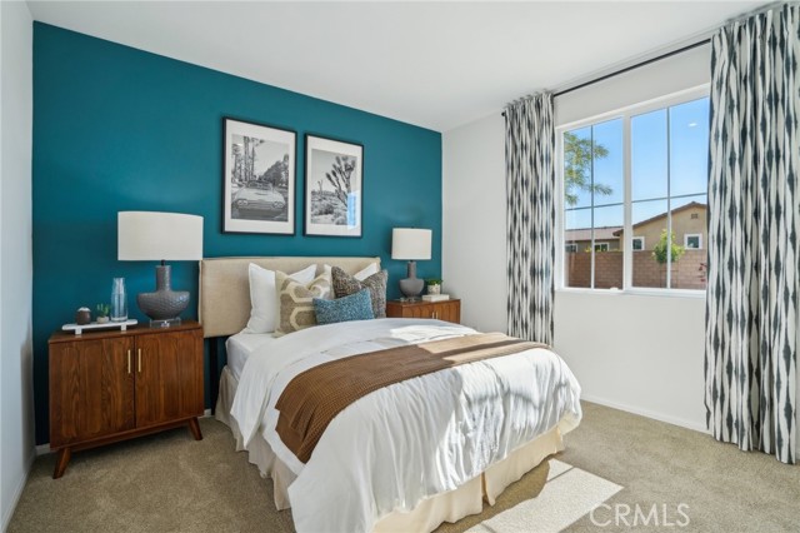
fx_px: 355
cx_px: 400
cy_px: 266
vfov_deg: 73.7
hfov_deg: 96.8
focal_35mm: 16
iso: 100
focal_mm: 16
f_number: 7.1
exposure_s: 1/40
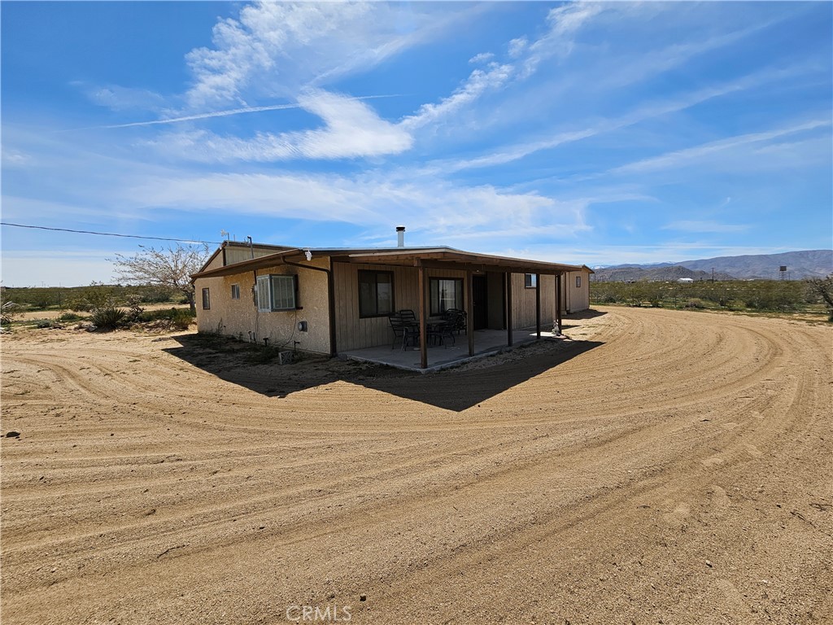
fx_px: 313
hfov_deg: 106.2
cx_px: 416
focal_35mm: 13
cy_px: 312
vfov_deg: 89.9
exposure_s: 1/4222
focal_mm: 2.2
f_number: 2.2
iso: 50
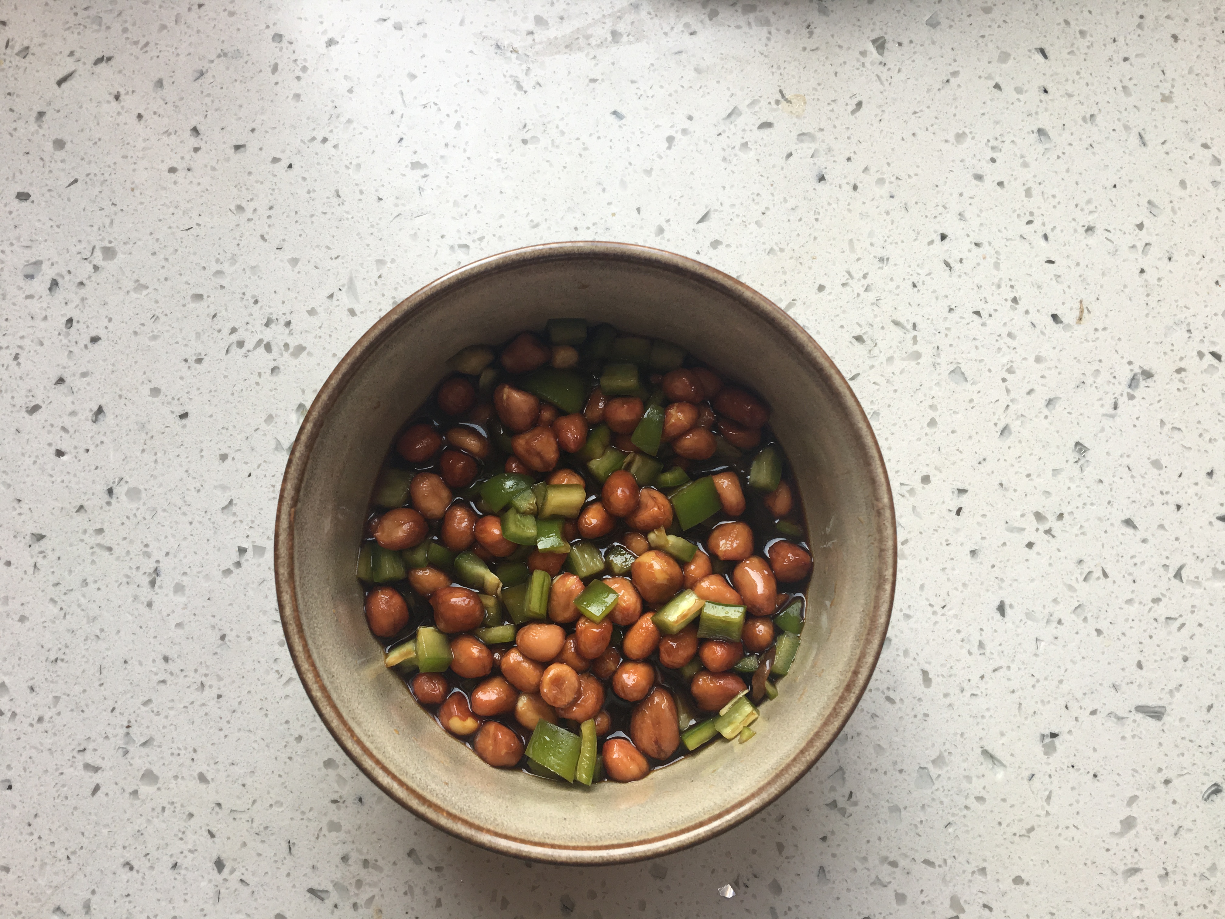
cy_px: 460
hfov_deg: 61.7
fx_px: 1026
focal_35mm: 29
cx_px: 612
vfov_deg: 48.2
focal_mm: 4.15
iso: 40
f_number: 2.2
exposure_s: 1/100
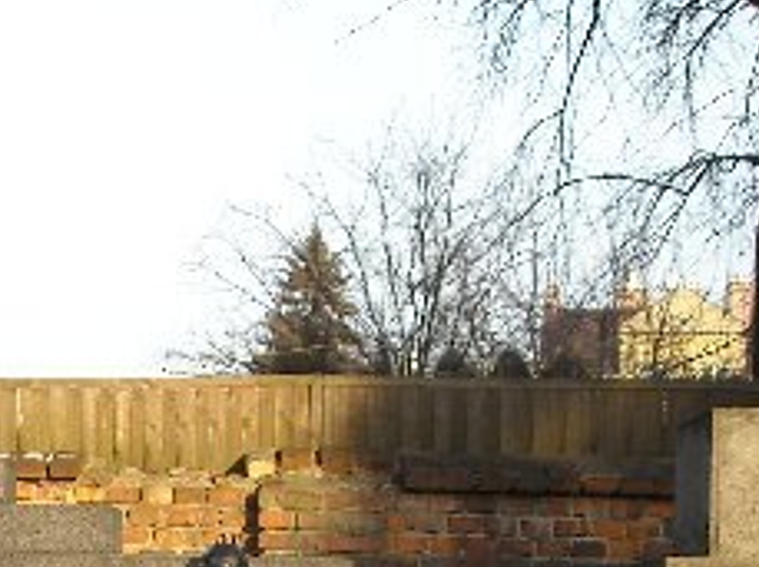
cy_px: 783
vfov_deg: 14.3
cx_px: -222
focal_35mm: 98
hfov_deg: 18.7
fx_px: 2145
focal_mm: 5.7
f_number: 2.8
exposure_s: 1/250
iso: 64
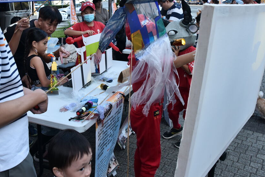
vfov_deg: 35.4
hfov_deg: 51.4
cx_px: 100
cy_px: 51
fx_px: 272
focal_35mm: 37
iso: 400
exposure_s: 1/500
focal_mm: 24
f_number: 5.6
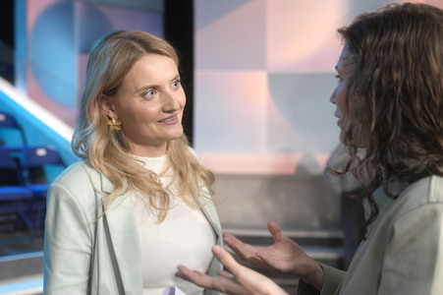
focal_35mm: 45
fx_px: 553
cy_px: 148
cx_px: 222
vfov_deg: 29.8
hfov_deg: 43.6
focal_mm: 30
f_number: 2.2
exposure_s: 1/80
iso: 640
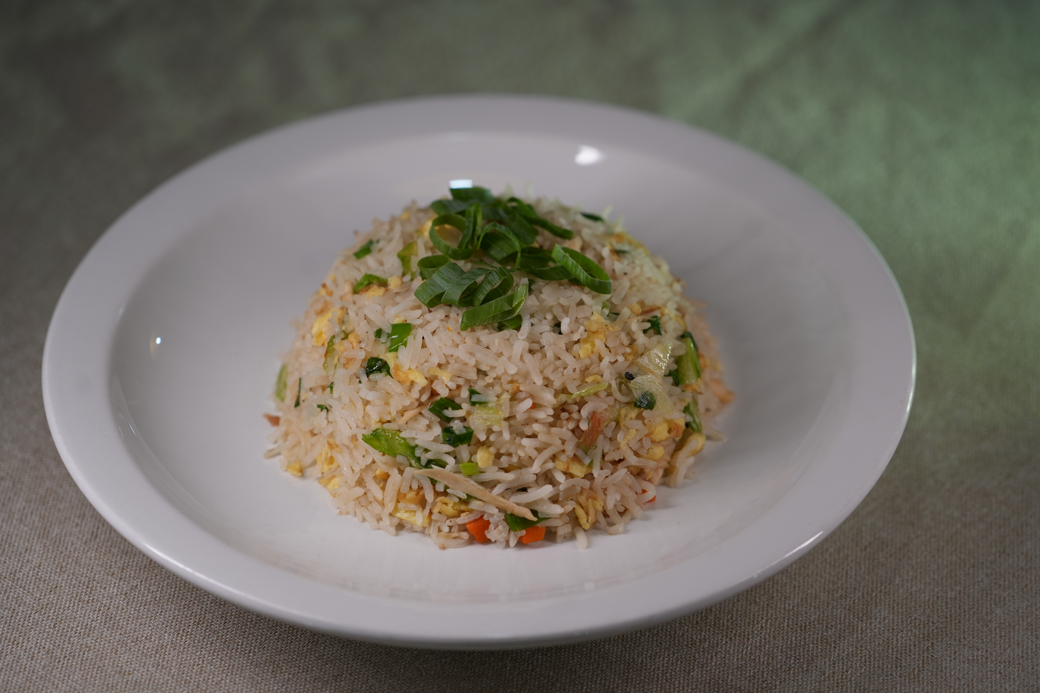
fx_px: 4882
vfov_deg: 8.1
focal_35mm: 169
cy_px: 346
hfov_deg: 12.2
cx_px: 520
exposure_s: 1/200
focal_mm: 169
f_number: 4
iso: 250
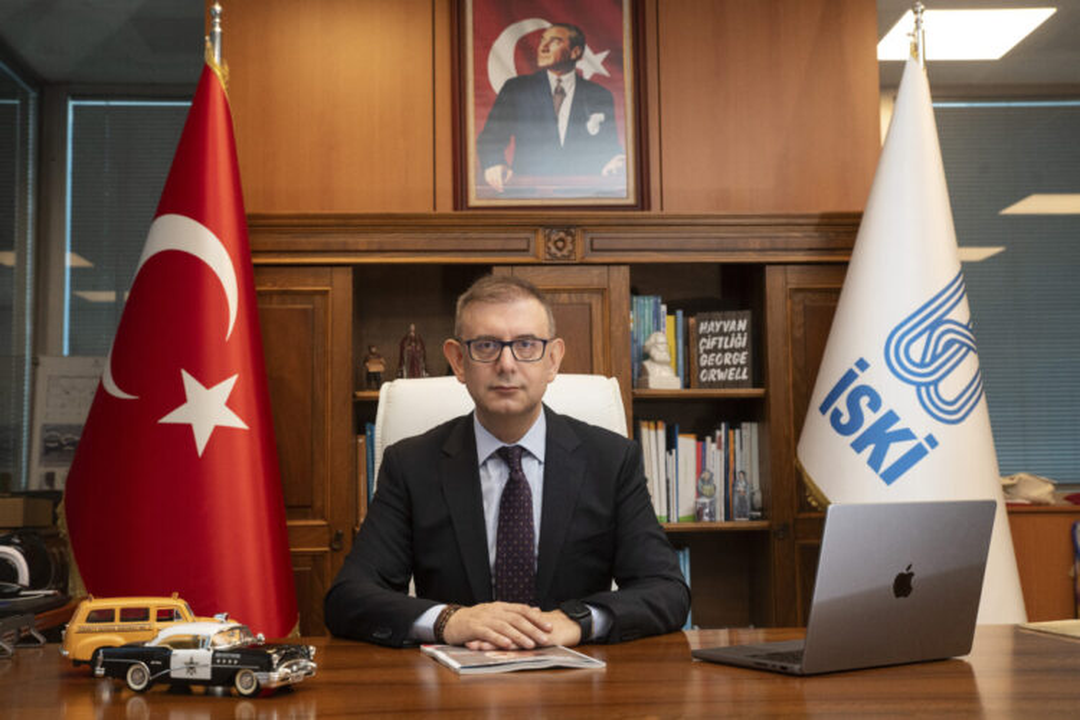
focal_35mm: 46
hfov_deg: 42.7
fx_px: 1380
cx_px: 540
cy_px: 360
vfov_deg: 29.2
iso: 1250
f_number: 5.6
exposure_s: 1/160
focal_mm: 46
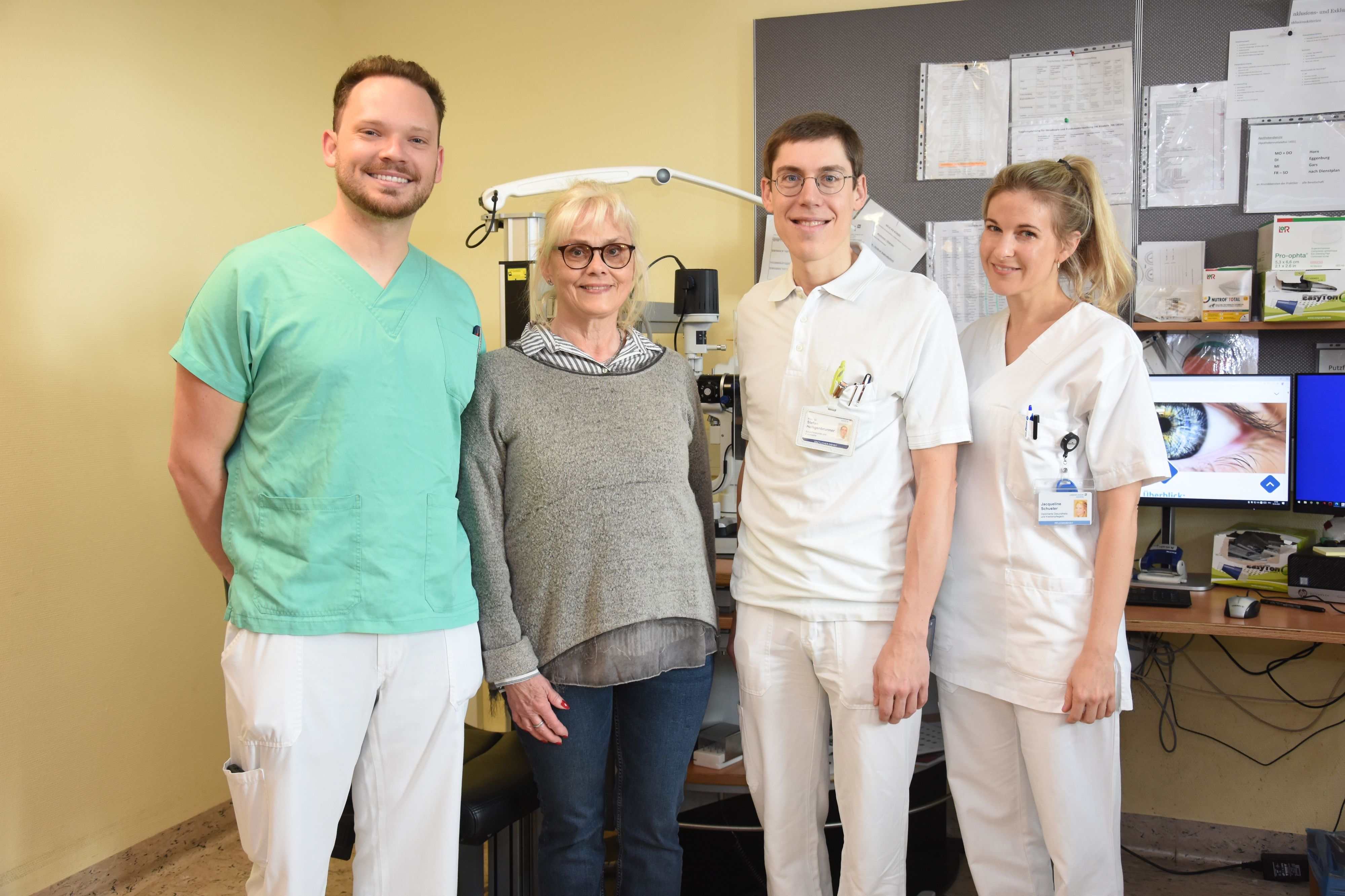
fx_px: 1401
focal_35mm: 38
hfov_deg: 51.3
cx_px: 672
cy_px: 448
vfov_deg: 35.5
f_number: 5
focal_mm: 25
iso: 800
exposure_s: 1/60
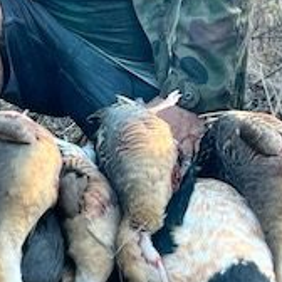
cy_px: 57
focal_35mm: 140
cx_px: 74
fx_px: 1290
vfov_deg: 12.4
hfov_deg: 12.4
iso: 50
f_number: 1.5
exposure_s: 1/422
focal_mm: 5.7
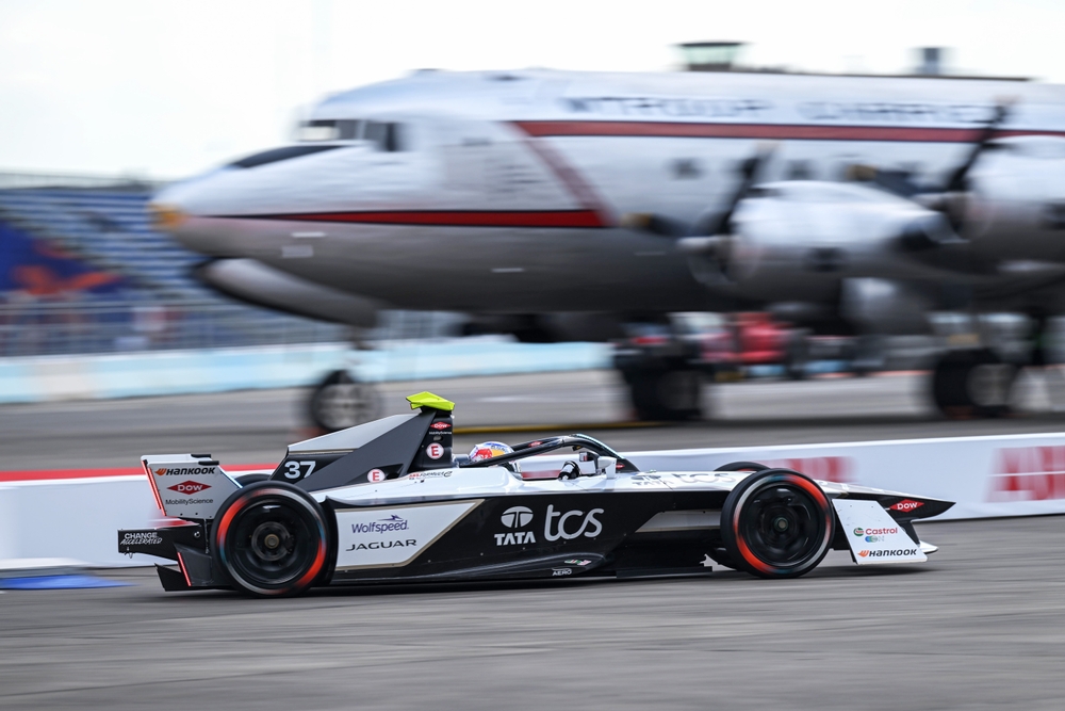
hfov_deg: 10.3
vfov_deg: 6.9
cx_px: 532
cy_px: 356
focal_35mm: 200
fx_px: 5917
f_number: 5
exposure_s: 1/100
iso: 40
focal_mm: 200
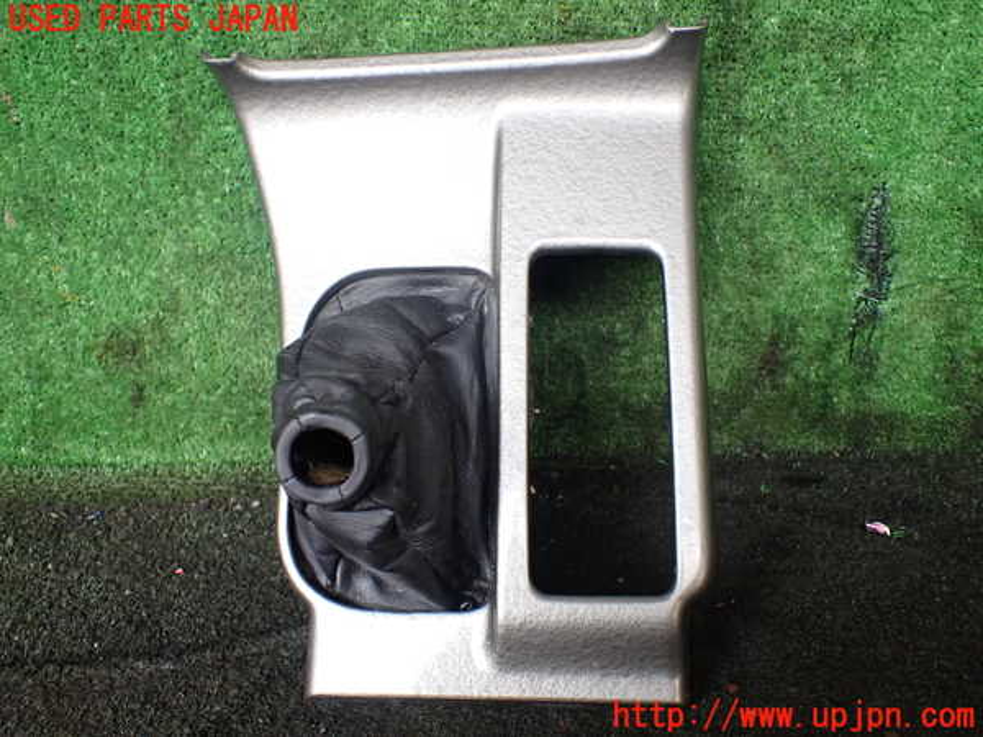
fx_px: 852
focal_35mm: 30
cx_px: 492
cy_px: 368
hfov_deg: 60.0
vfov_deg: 46.8
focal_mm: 5.4
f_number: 2.3
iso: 320
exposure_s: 1/125
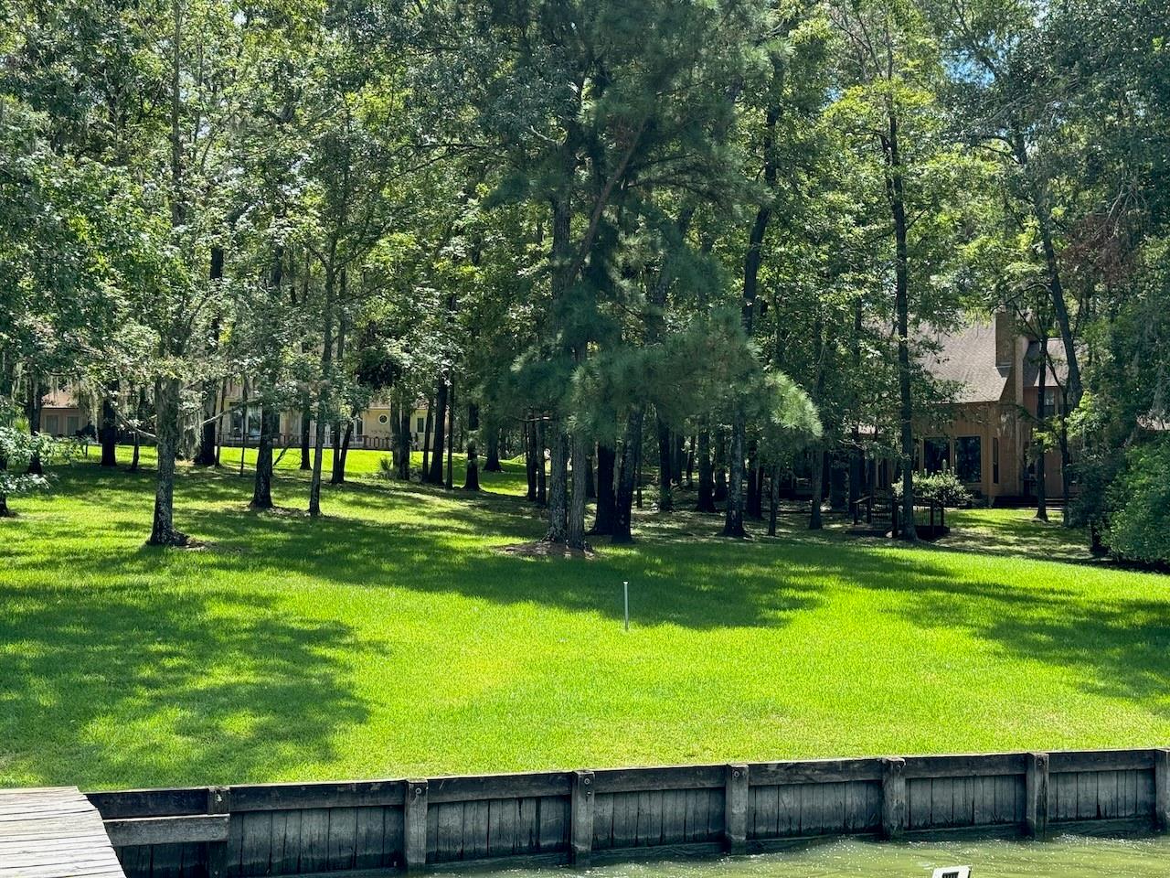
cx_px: 585
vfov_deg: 30.3
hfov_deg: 39.7
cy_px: 439
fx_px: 1622
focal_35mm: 48
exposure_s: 1/995
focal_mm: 6.76
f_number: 1.78
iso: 64
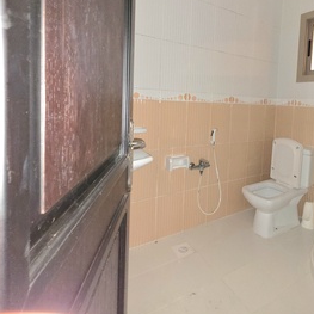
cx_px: 211
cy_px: 115
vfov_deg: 73.4
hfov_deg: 72.5
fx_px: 205
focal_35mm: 20
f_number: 1.9
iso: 400
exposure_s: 1/30
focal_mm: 2.2
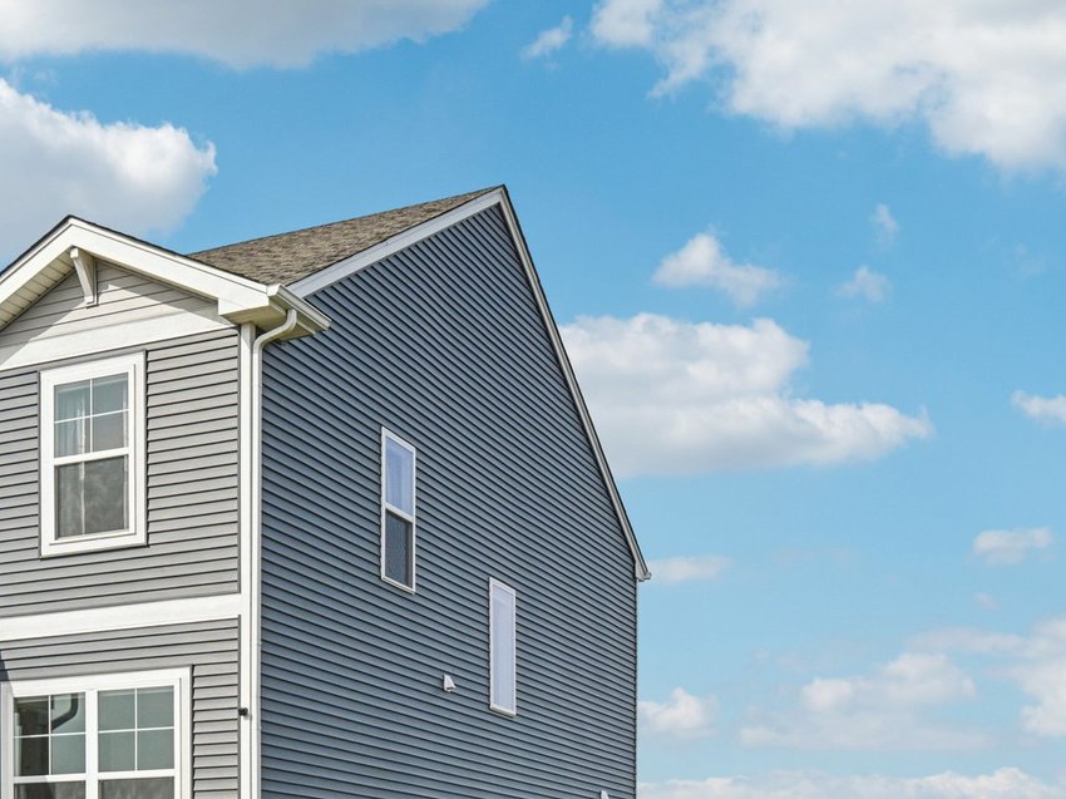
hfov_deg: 33.2
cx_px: 112
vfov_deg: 26.3
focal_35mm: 55
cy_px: 577
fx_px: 1693
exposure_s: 1/500
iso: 100
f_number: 7.1
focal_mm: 20
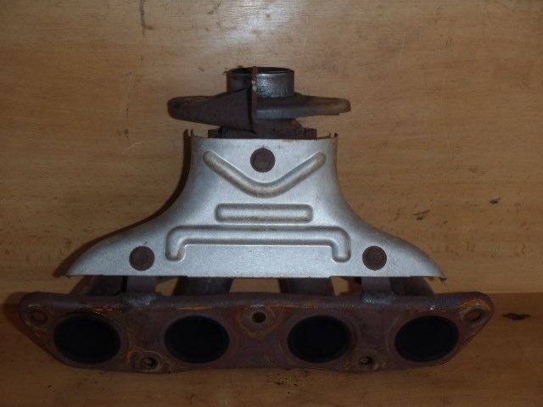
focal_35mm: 38
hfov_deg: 49.0
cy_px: 204
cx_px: 272
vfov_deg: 37.7
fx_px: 596
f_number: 4.6
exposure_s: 1/40
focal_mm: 6.83
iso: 100
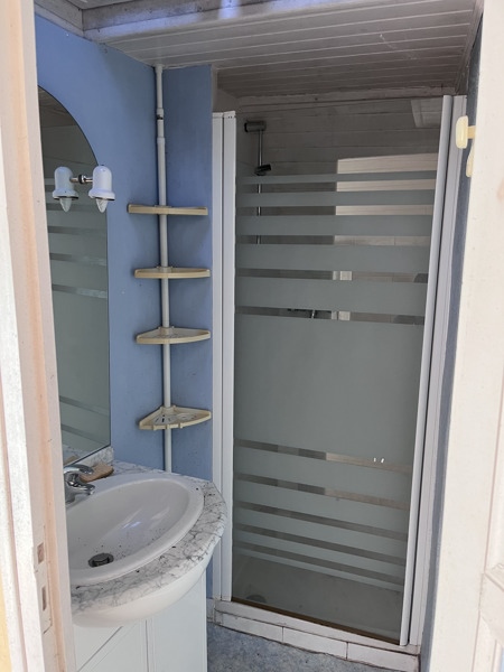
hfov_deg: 53.1
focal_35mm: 26
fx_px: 505
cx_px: 252
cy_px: 336
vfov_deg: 67.3
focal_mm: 5.1
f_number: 1.6
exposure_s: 1/84
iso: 125
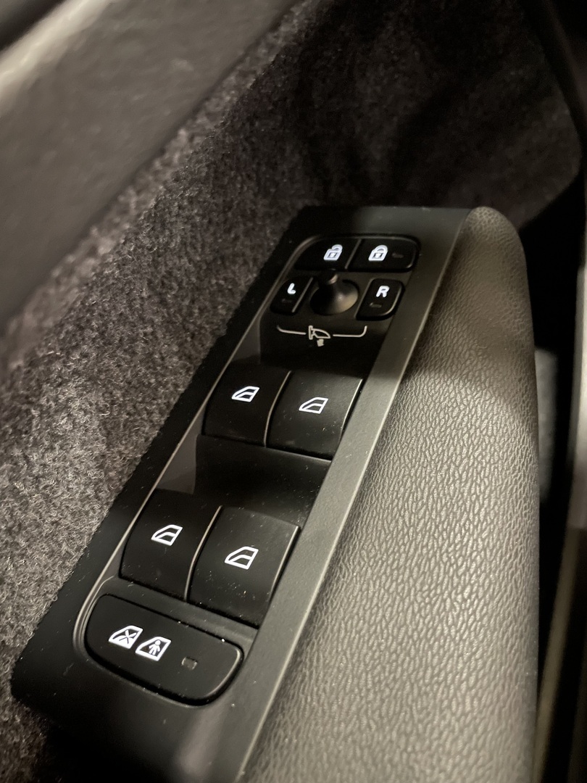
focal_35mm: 26
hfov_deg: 53.1
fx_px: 588
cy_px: 392
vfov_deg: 67.3
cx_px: 294
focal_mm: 4.2
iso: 800
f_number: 1.6
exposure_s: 1/8
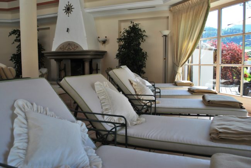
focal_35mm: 30
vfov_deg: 43.8
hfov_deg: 61.8
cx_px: 126
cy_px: 84
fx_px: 210
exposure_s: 1/125
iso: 100
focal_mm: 20
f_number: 5.6
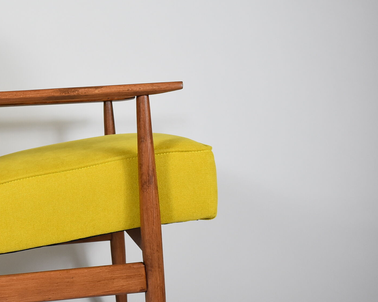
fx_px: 738
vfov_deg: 23.1
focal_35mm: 66
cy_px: 189
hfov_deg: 27.1
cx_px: -1
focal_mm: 22
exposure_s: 1/125
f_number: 5.6
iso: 800
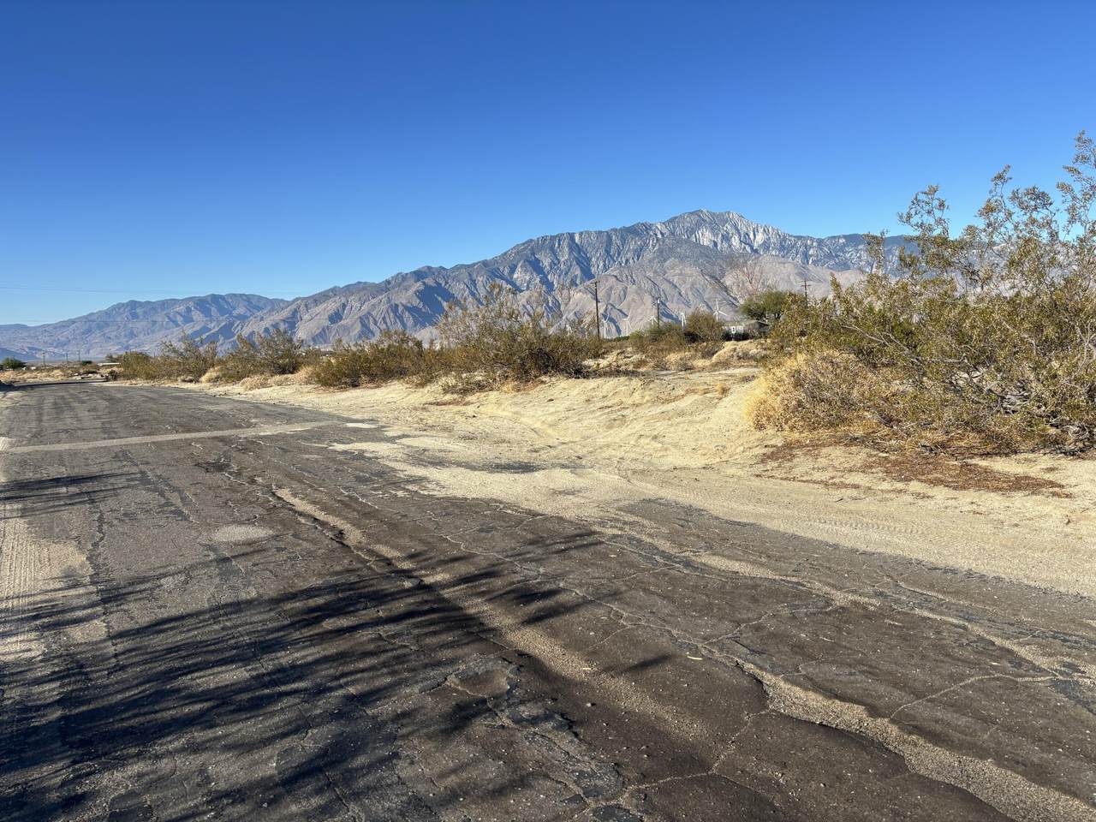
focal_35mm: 26
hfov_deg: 67.3
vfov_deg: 53.1
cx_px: 548
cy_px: 411
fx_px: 823
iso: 50
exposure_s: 1/3106
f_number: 1.6
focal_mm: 5.96
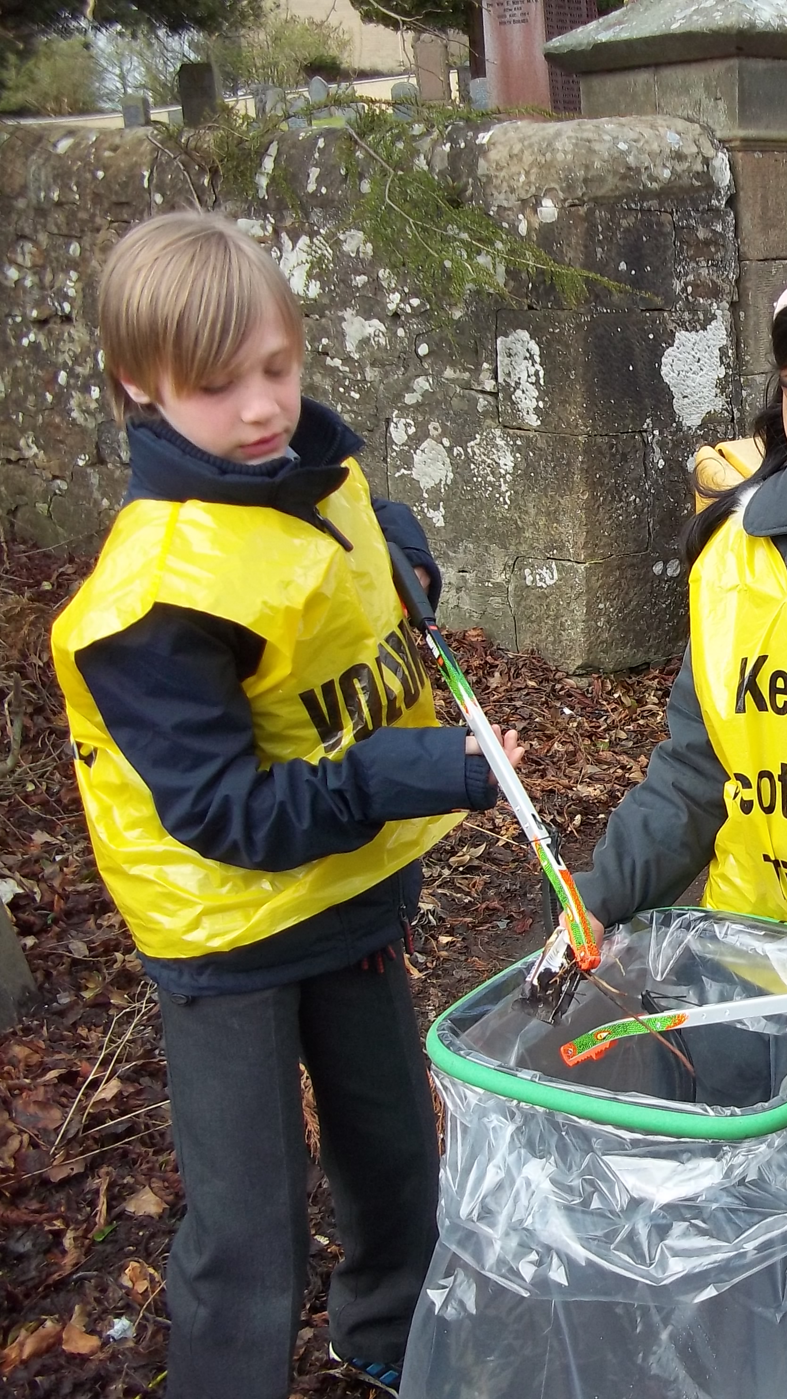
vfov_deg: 43.7
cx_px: 837
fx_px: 1744
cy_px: 707
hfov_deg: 24.0
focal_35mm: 47
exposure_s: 1/500
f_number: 2.9
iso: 80
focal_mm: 5.7
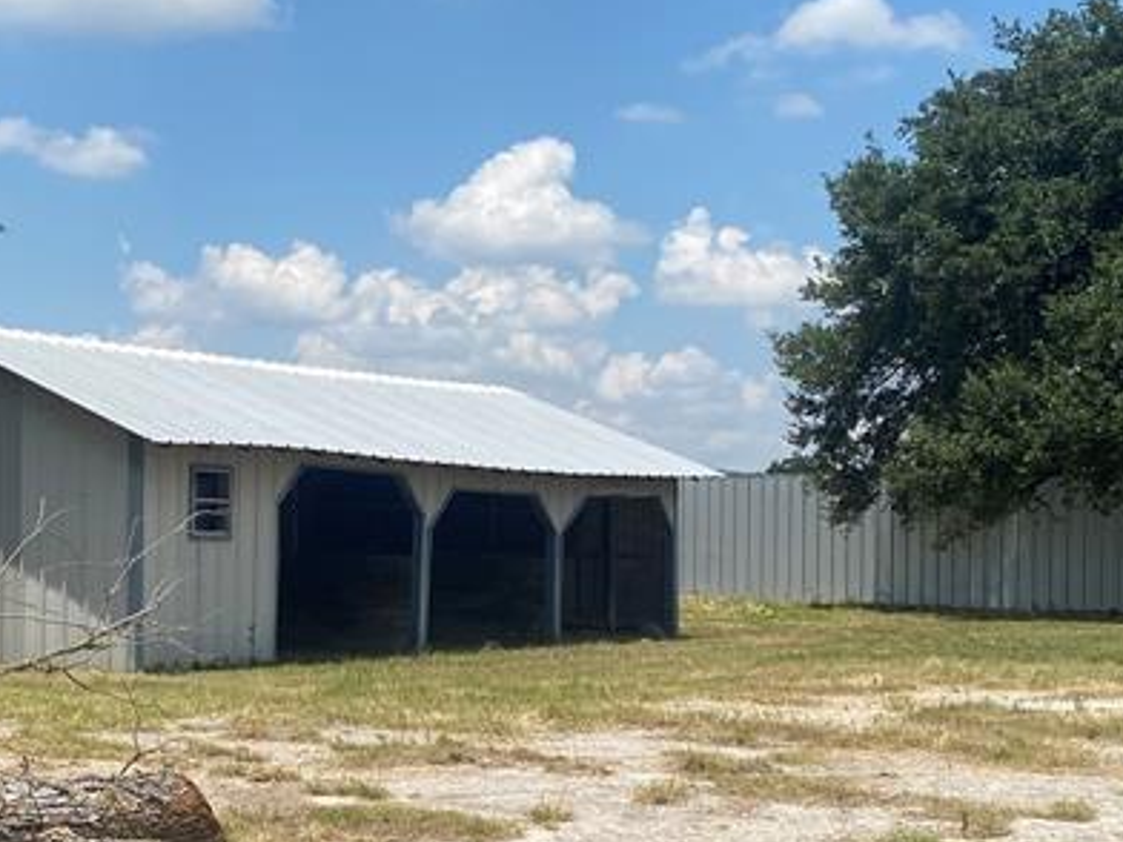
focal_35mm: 68
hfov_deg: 28.4
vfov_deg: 21.6
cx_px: 390
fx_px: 2206
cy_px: 536
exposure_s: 1/4115
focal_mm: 4.25
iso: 32
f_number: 1.8
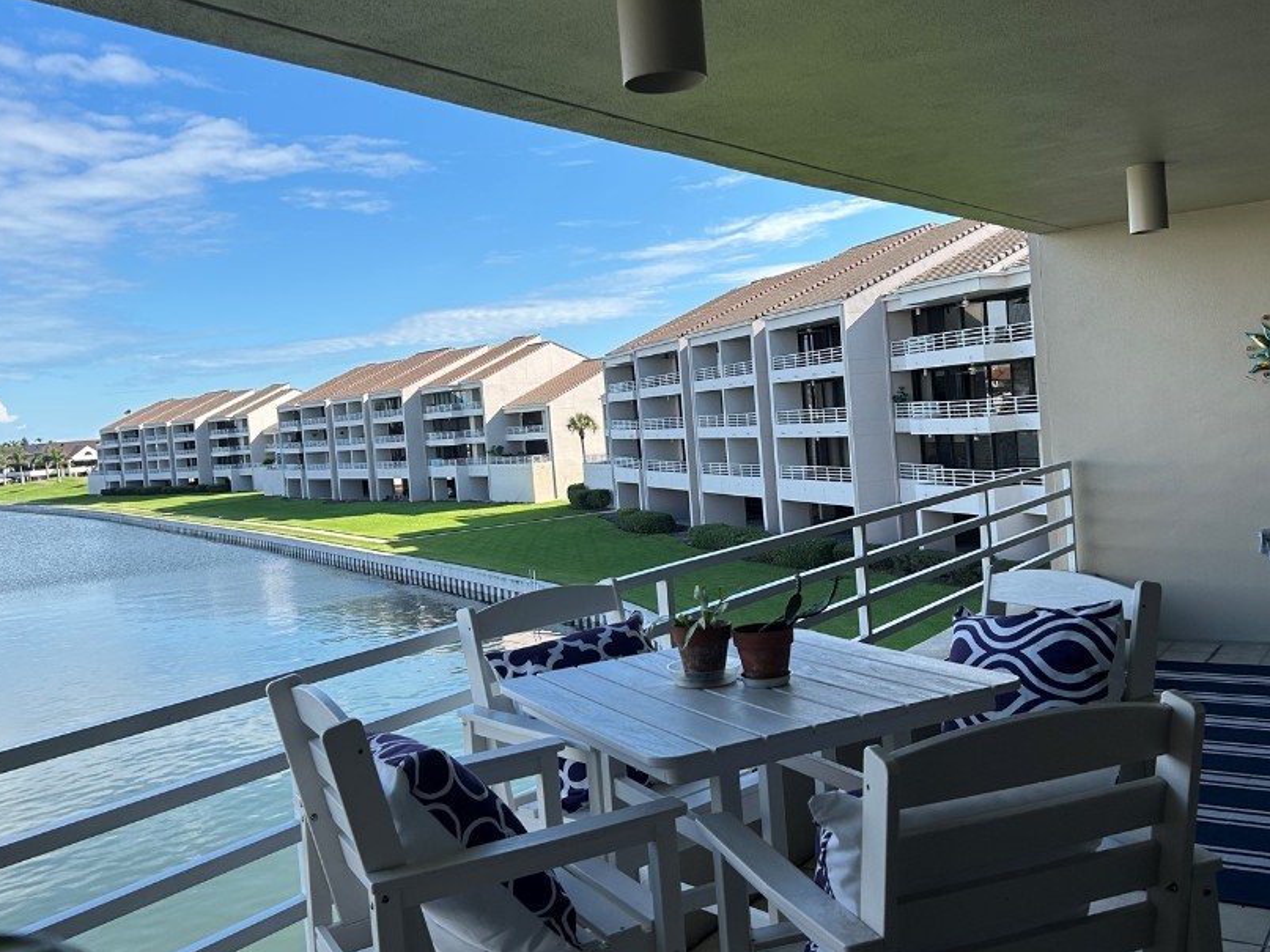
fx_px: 1211
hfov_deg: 55.3
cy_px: 450
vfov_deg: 42.9
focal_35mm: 33
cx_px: 669
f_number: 1.5
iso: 50
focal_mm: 5.7
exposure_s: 1/2299
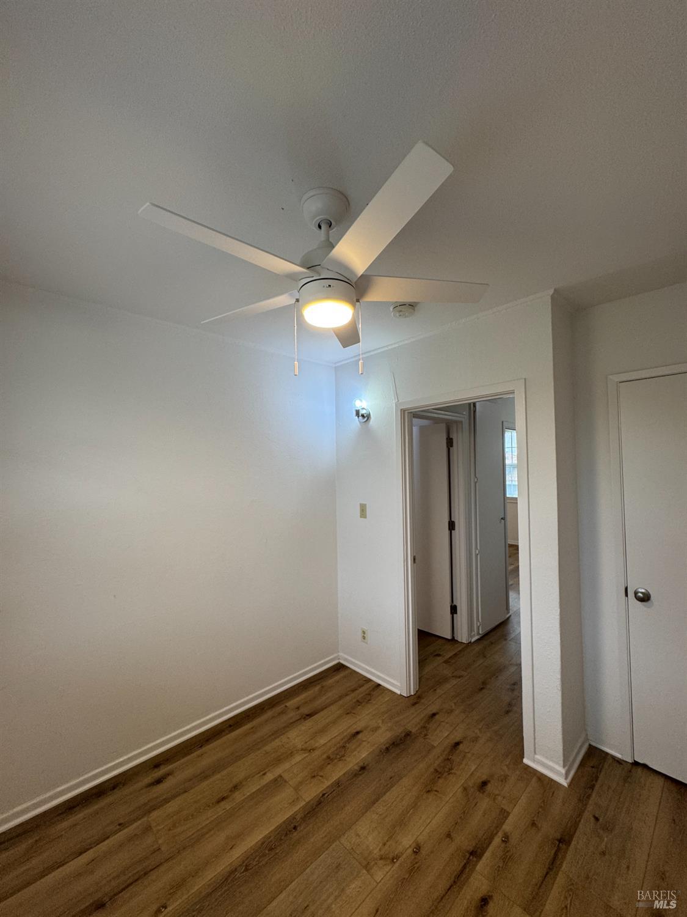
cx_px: 344
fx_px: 370
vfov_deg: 102.1
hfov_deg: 85.7
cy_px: 458
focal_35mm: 14
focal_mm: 2.22
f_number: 2.2
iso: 125
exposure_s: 1/120
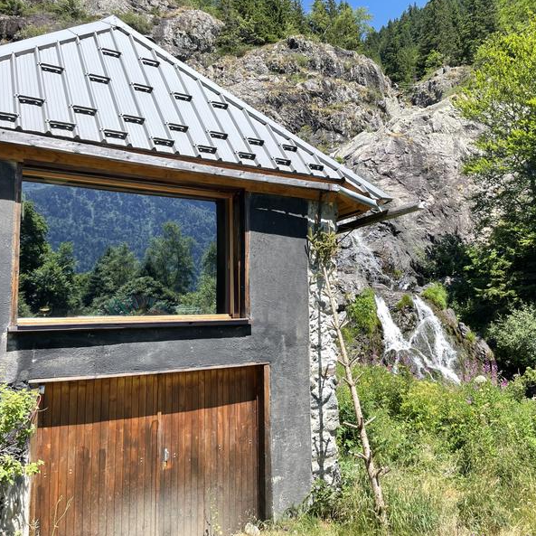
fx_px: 543
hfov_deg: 51.9
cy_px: 267
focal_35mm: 31
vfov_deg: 52.5
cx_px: 341
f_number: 1.6
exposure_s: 1/1350
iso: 32
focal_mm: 4.2
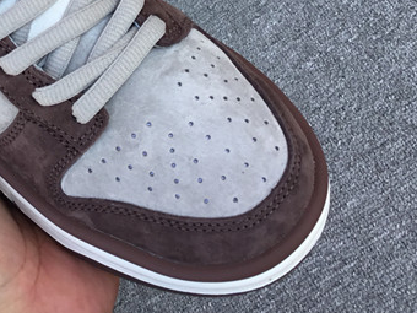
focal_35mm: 82
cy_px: 9
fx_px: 988
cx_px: 58
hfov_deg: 23.3
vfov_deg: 17.6
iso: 25
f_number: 2.4
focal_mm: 3.3
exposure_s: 1/123
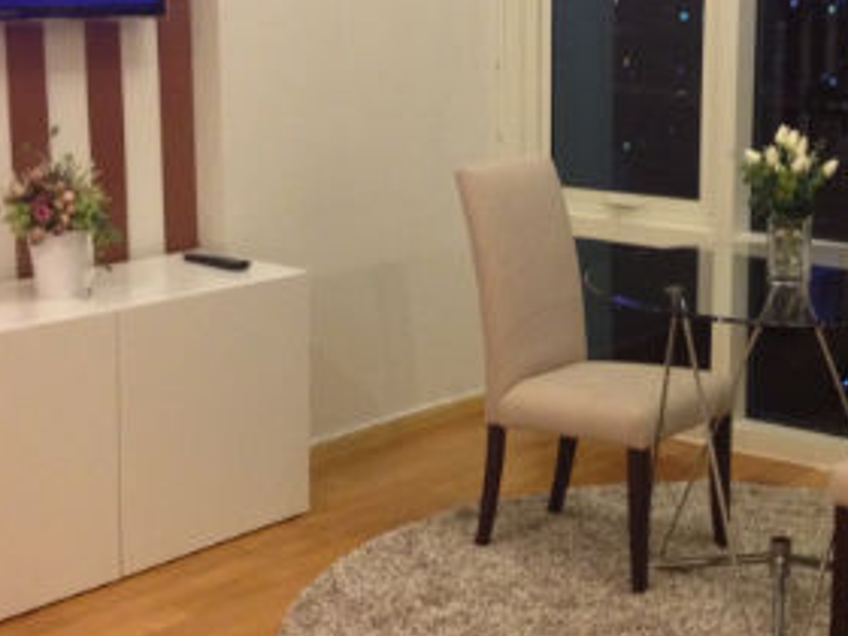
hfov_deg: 25.9
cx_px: 560
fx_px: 1837
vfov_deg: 19.6
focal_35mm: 75
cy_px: 267
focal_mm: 4.28
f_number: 2.4
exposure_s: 1/20
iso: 320
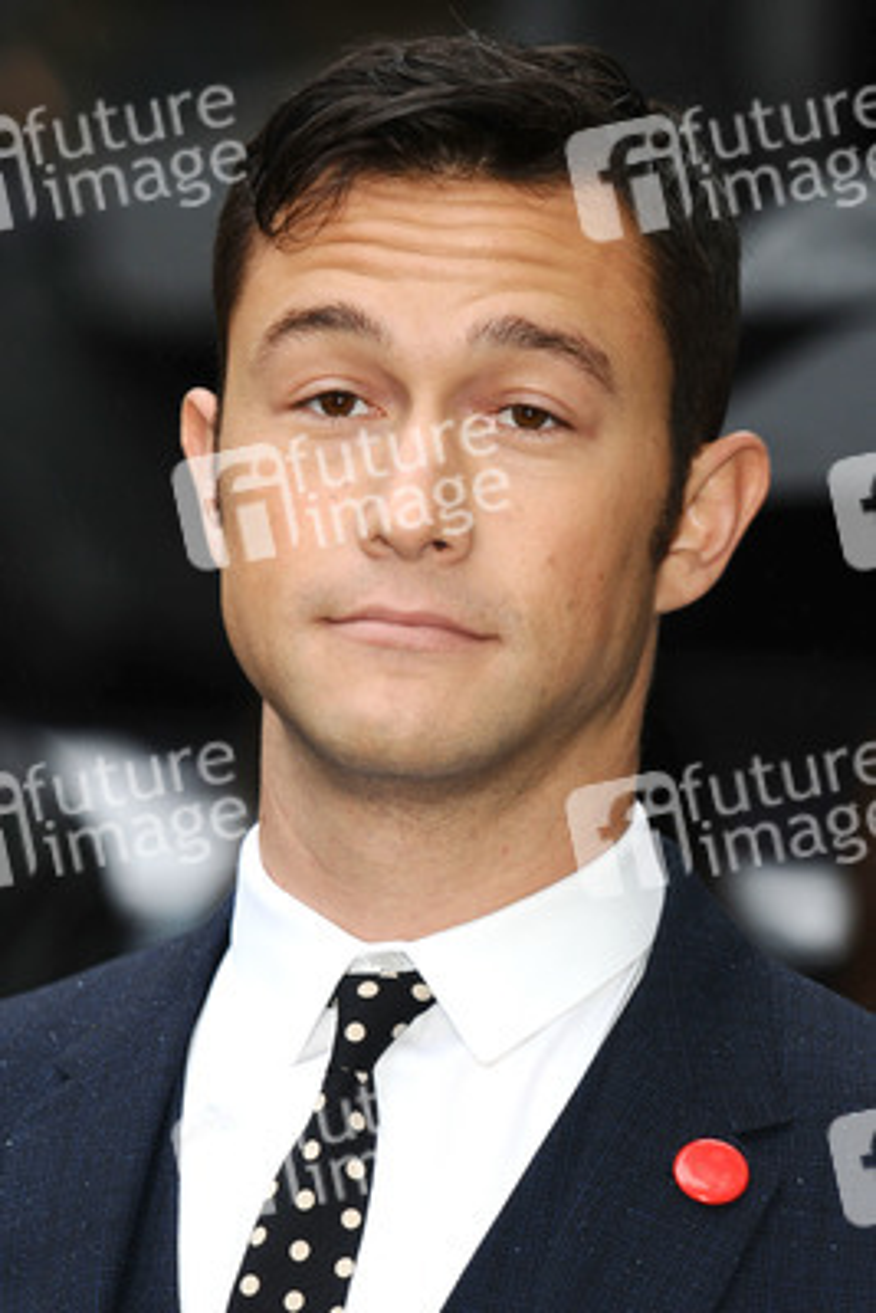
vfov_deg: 10.2
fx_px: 7384
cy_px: 656
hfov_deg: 6.8
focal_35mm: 202
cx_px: 438
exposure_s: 1/200
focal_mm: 135
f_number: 4
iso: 320
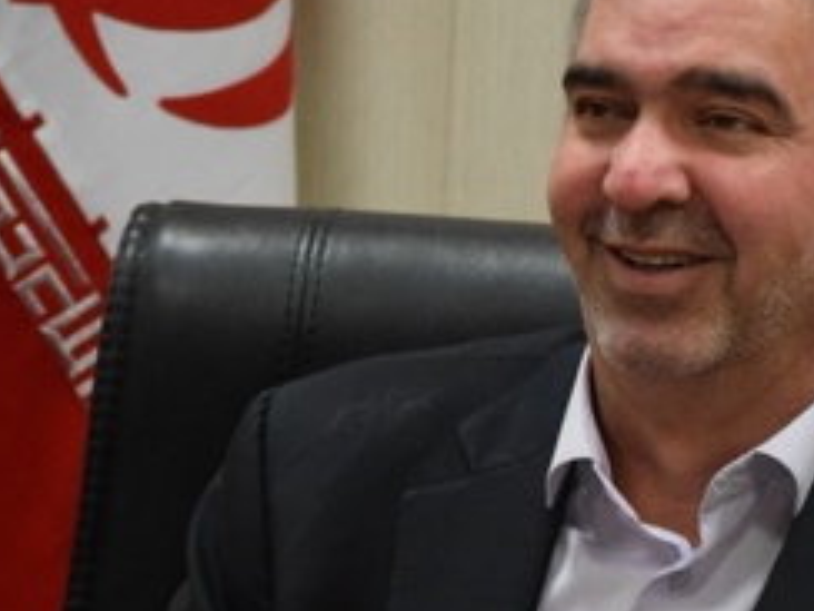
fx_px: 12910
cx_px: 784
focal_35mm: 549
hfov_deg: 3.6
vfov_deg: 2.7
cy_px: 491
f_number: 5
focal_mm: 150
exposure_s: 1/250
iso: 3200
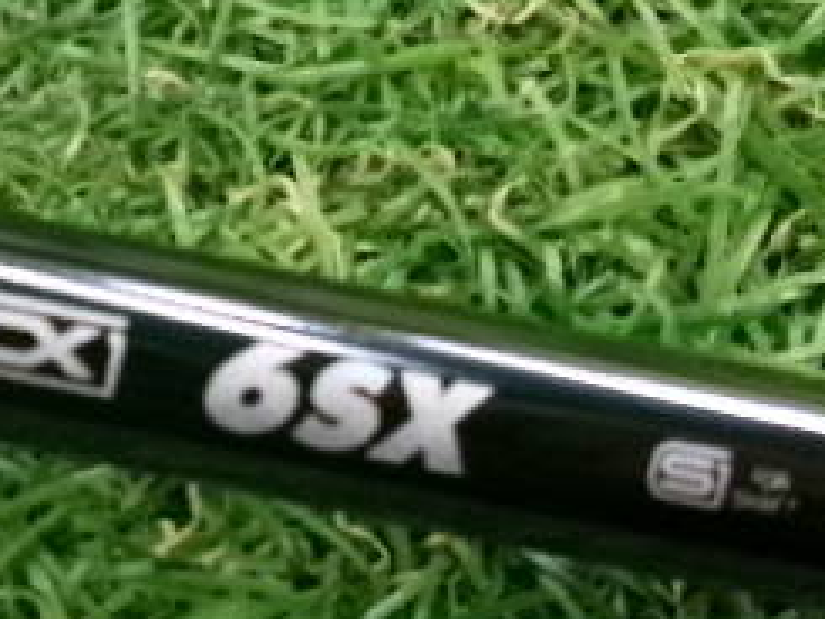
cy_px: 397
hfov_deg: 25.6
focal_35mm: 73
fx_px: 1741
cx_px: 40
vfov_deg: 20.1
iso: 800
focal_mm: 5.1
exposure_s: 1/34
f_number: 3.9
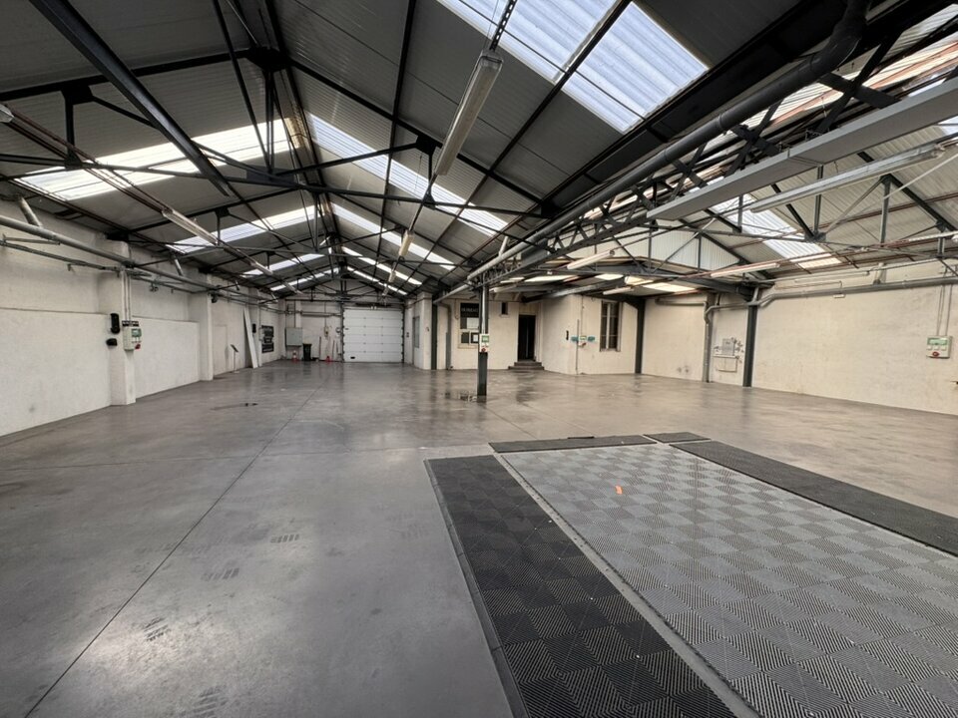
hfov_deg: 102.1
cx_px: 479
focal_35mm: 14
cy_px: 359
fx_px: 387
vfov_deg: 85.7
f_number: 2.2
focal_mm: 2.22
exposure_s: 1/99
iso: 125
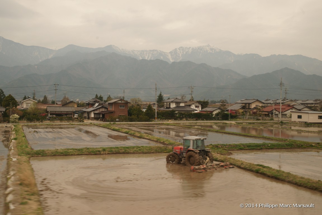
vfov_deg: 33.4
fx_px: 358
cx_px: 161
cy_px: 108
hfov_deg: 48.4
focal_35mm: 40
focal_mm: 40
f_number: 11
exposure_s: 1/100
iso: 400
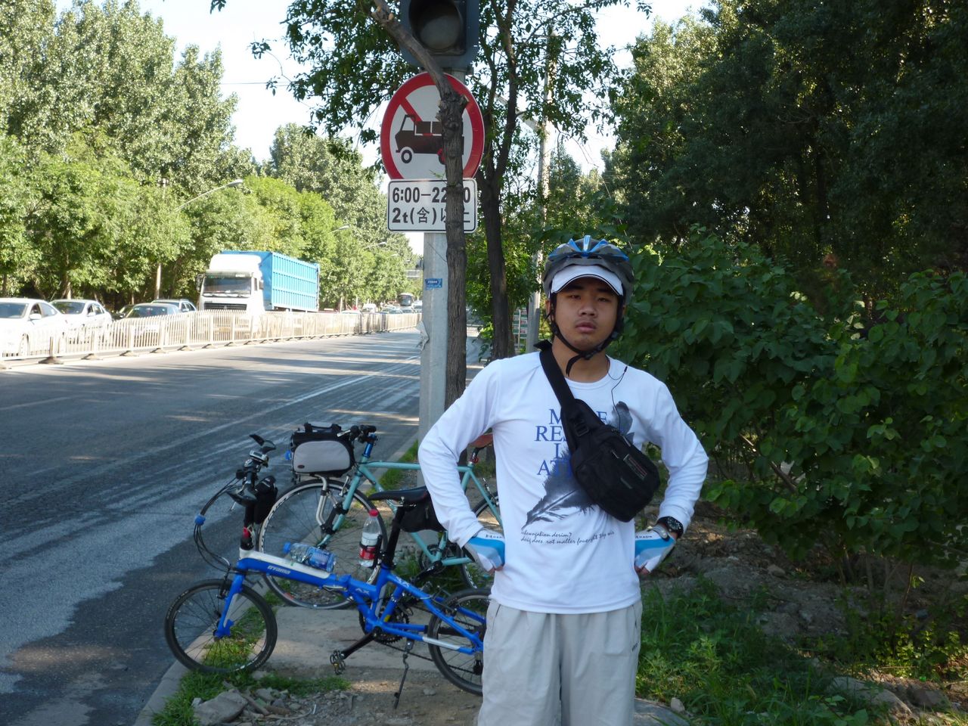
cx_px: 484
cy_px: 363
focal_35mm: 48
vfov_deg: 30.3
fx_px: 1342
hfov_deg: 39.7
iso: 100
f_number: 4
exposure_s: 1/125
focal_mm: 8.6
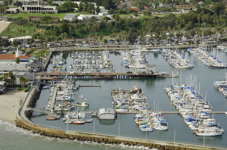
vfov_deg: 17.4
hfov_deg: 26.0
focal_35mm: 78
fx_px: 491
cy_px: 75
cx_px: 114
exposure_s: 1/1000
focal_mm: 52
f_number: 7.1
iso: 400
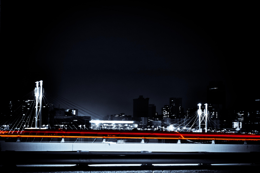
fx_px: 595
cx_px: 130
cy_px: 86
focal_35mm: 82
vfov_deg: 16.5
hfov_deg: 24.6
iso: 100
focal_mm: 55
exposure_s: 8
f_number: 5.6
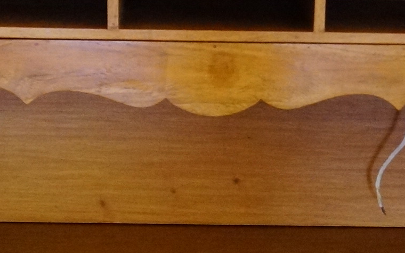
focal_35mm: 118
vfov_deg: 11.1
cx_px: 214
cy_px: 111
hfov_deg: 17.7
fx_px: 1302
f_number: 4
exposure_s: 1/60
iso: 3200
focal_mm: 24
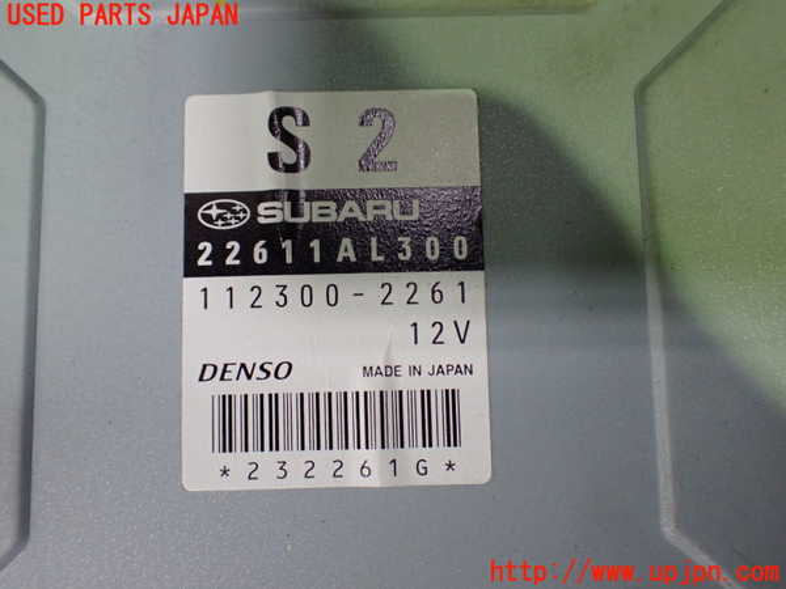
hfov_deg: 60.0
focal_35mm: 30
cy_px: 294
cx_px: 393
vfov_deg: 46.8
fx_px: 681
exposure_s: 1/125
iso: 800
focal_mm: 5.4
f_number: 2.3
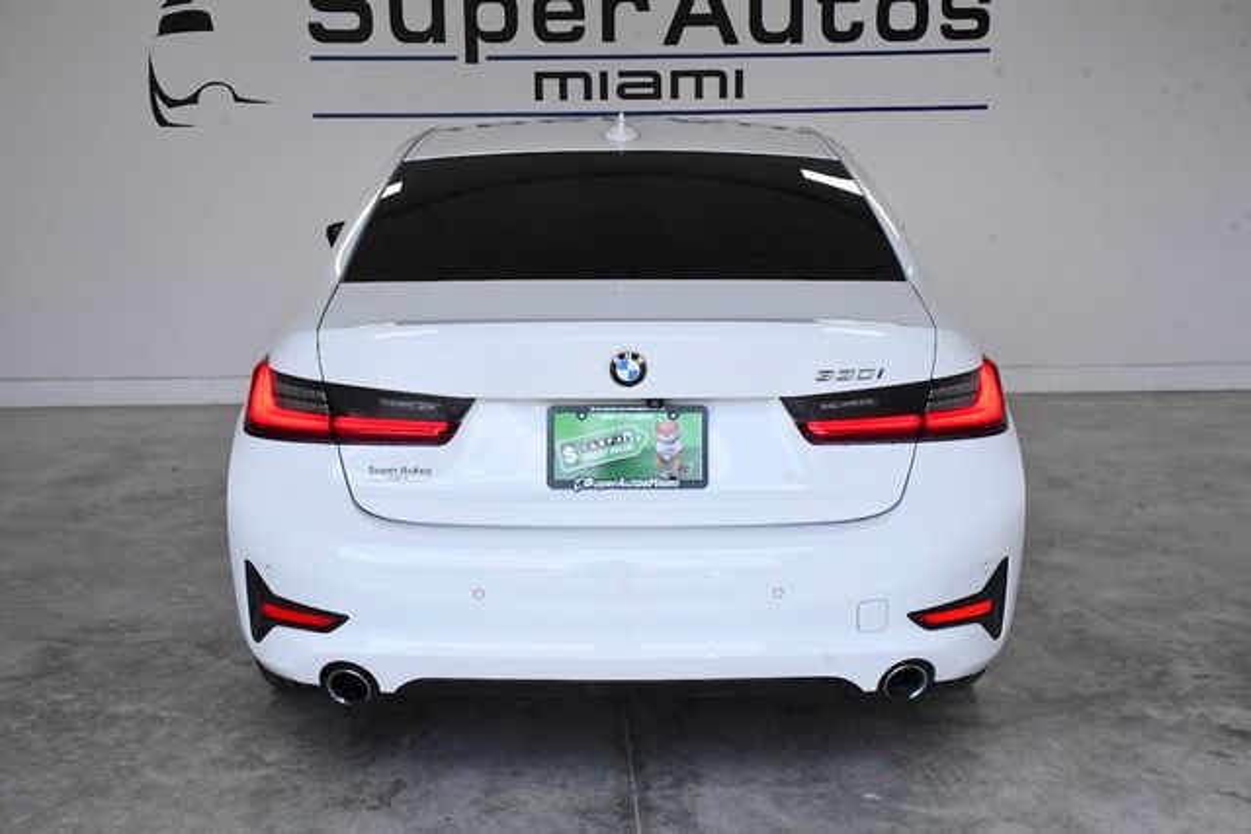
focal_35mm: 45
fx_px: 1564
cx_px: 626
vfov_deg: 29.9
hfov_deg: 43.6
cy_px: 417
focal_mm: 30
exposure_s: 1/800
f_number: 14
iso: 2500
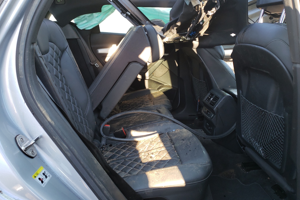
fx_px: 233
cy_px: 102
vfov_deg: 46.4
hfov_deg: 65.5
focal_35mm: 28
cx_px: 151
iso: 51
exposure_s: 1/100
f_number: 1.5
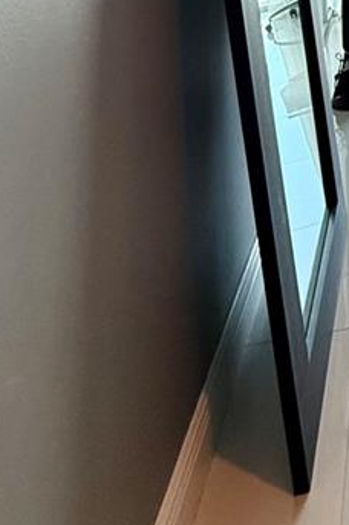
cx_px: 569
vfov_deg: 31.6
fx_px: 743
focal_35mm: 51
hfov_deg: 20.9
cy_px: -126
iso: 250
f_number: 2.2
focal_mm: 2.22
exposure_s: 1/120
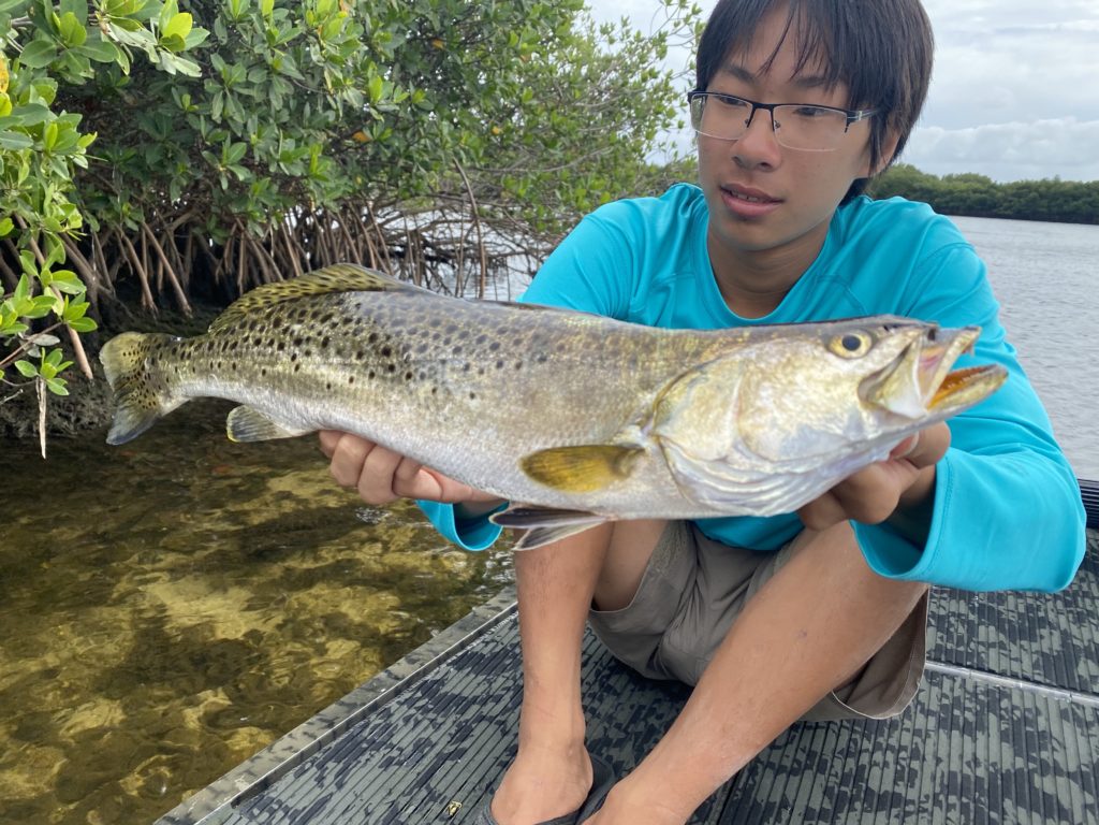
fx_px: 825
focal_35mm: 26
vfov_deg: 53.1
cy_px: 412
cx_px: 550
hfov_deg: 67.3
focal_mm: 4.25
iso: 32
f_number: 1.8
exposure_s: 1/973
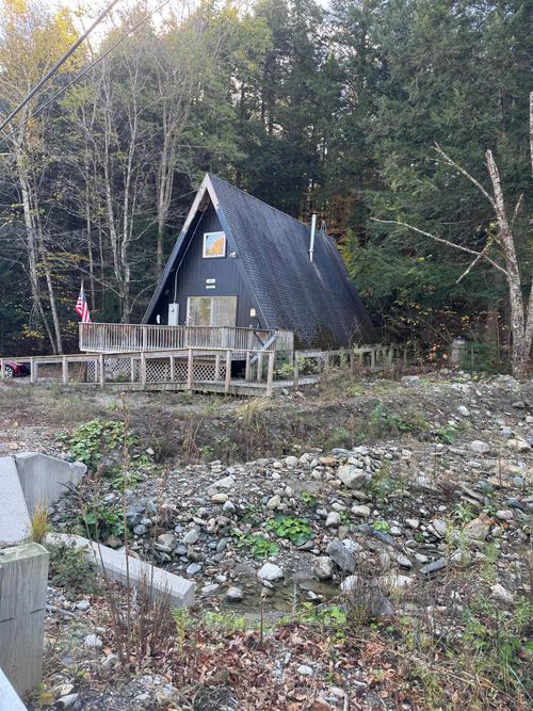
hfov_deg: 56.8
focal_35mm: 24
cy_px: 356
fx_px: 493
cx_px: 266
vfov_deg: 71.6
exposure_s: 1/121
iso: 64
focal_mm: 6.76
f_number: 1.78
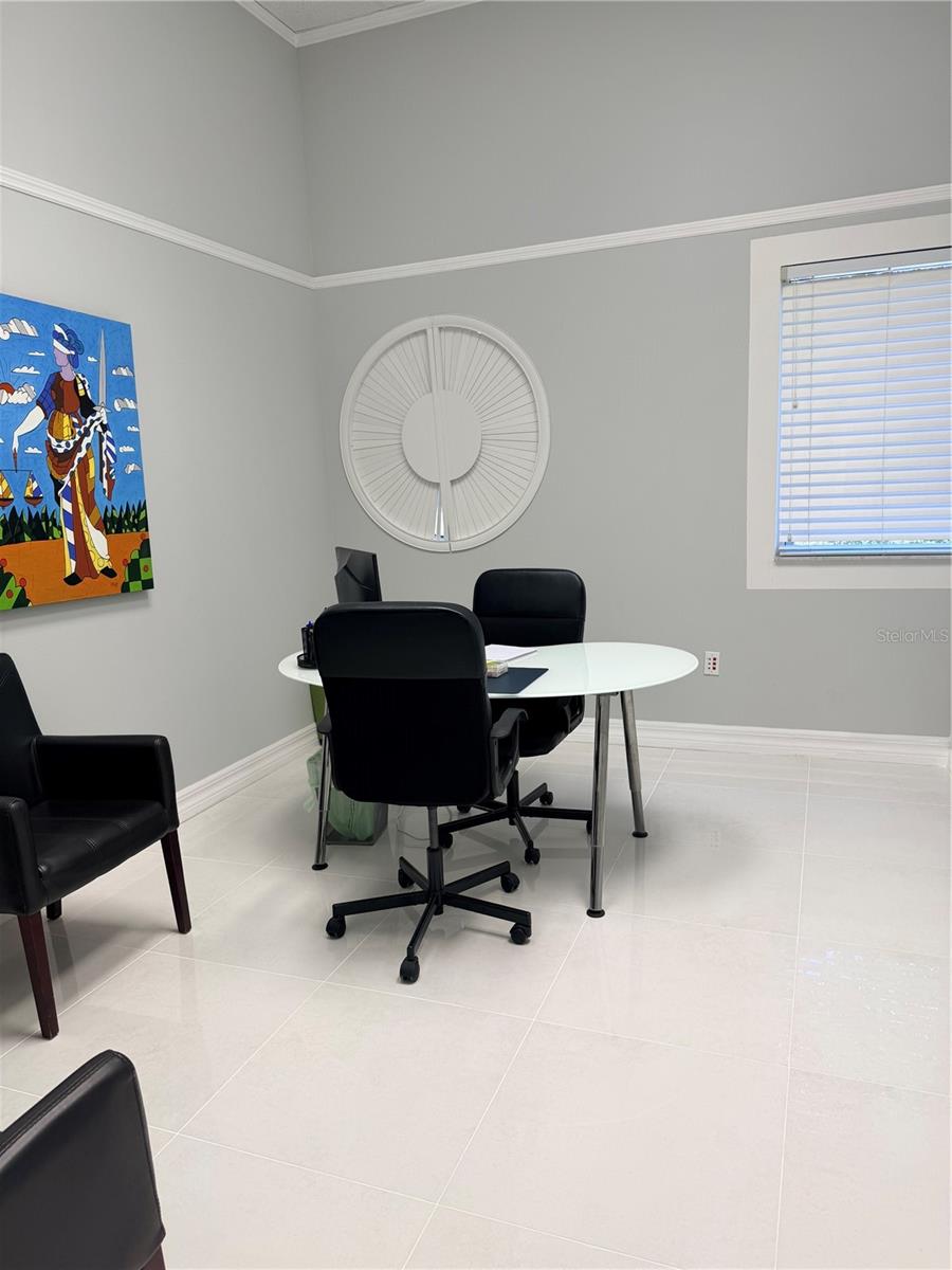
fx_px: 880
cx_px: 476
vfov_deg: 71.6
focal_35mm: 24
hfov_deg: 56.8
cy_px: 635
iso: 80
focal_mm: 6.76
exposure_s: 1/120
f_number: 1.78
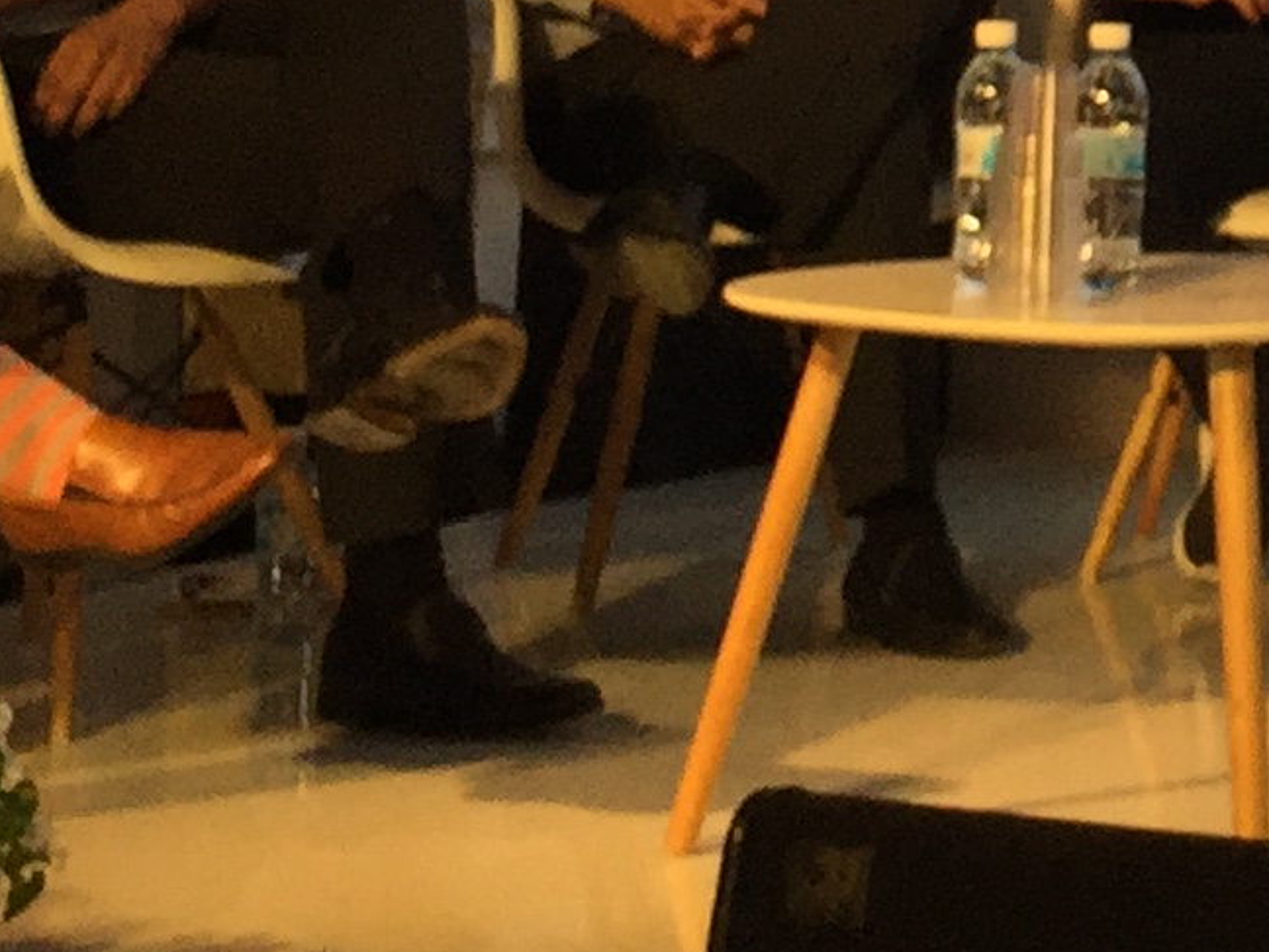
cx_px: 2015
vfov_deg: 9.8
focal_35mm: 146
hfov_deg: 12.7
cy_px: -539
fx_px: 5352
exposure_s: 1/100
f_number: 2.2
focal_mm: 4.15
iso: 50
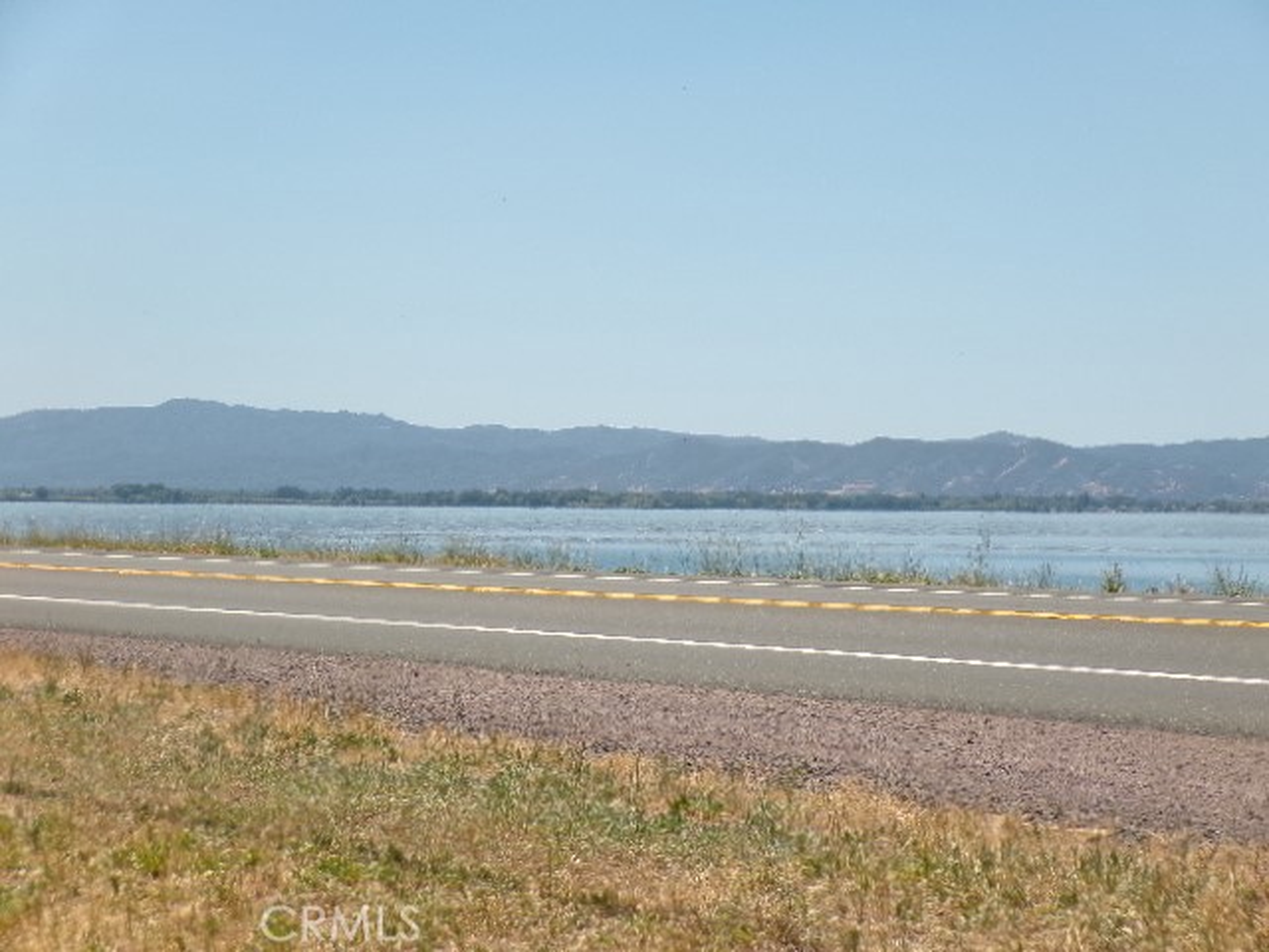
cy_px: 476
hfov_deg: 19.8
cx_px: 634
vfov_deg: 14.9
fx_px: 3629
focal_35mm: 99
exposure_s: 1/550
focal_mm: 17.7
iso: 100
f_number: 4.7
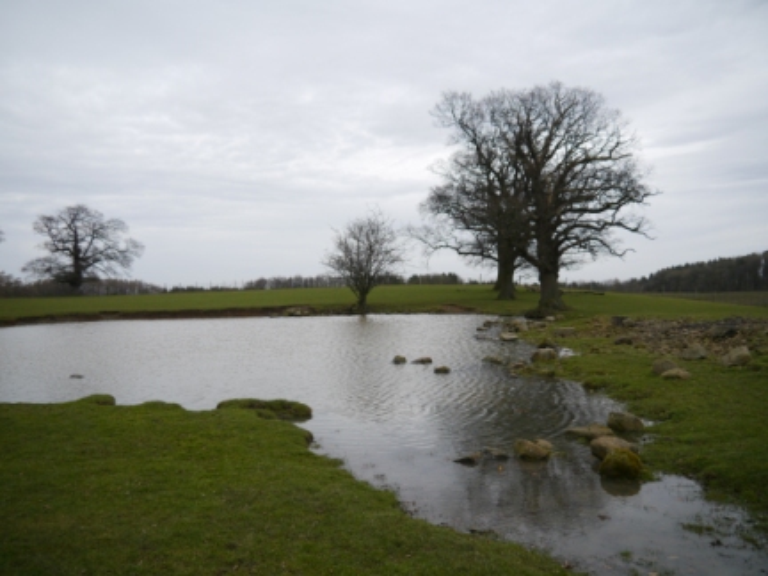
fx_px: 621
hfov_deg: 63.4
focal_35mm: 28
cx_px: 384
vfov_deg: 49.7
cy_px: 288
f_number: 3.5
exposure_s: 1/500
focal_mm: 14
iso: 160
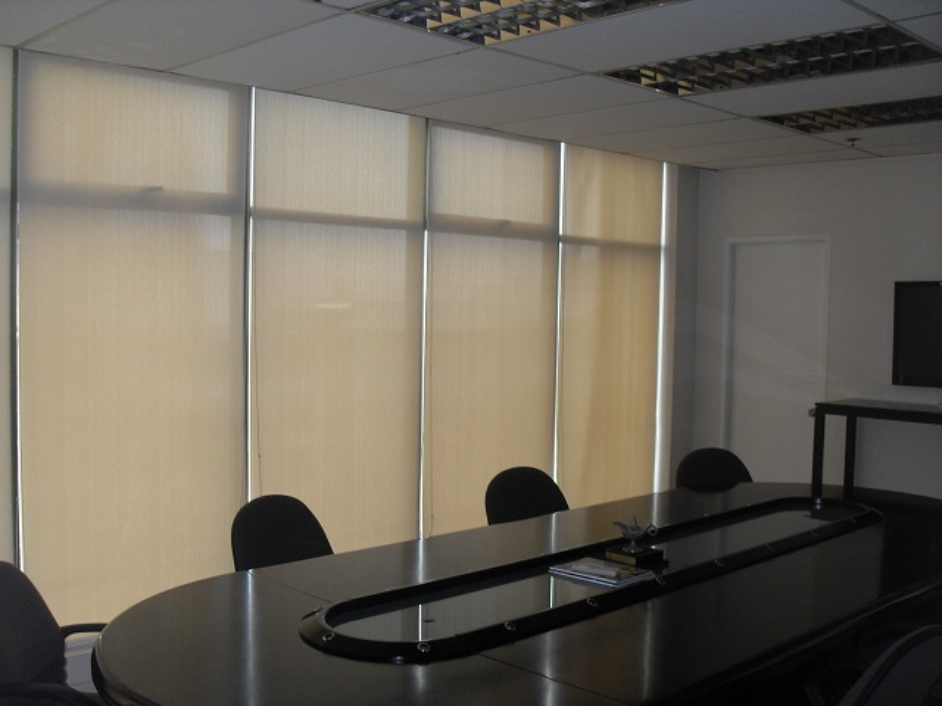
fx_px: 1007
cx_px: 471
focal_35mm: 37
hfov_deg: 50.1
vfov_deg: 38.7
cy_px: 353
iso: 100
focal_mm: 6.3
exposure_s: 1/45
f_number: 2.8
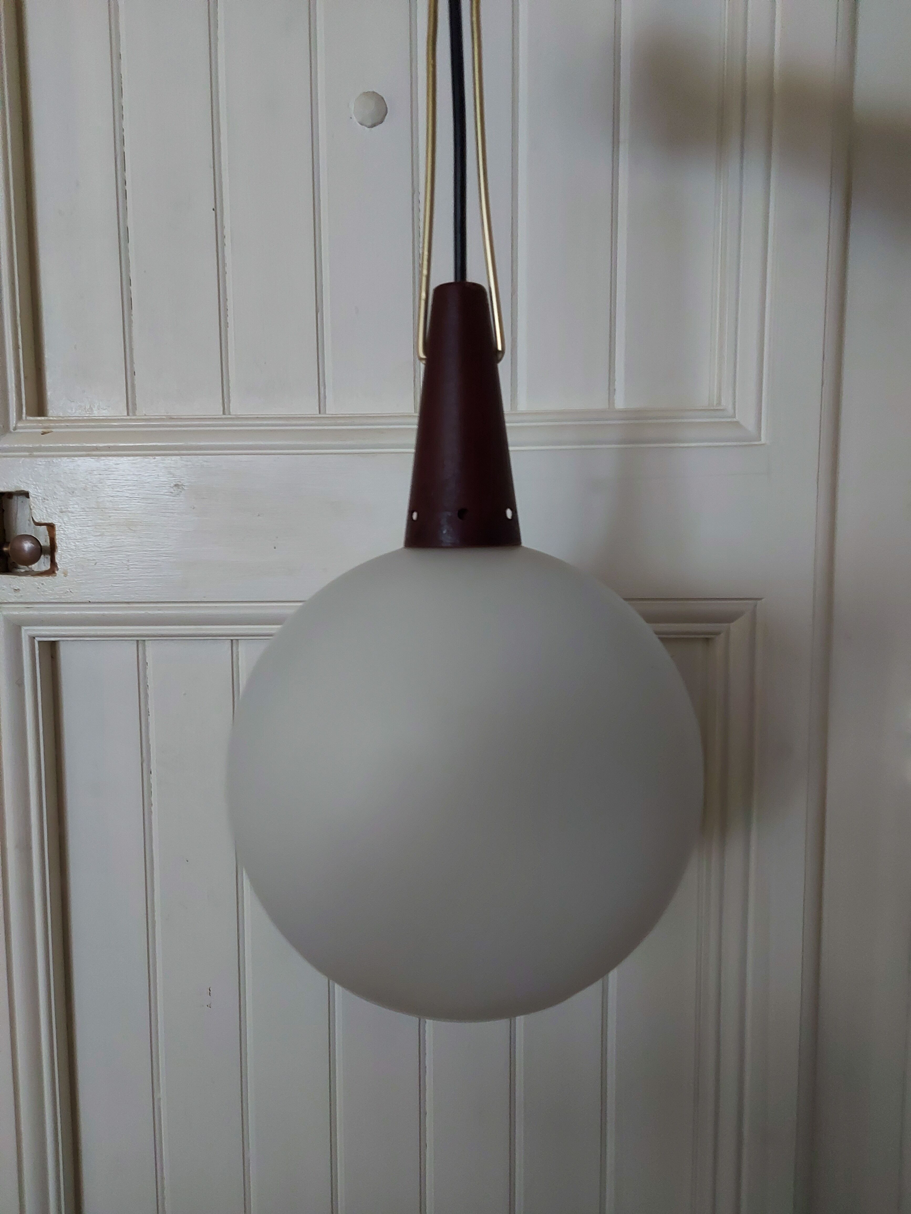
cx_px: 456
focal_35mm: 24
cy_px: 607
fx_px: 842
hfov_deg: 56.8
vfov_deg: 71.6
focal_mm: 5.23
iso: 400
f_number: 1.8
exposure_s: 1/24
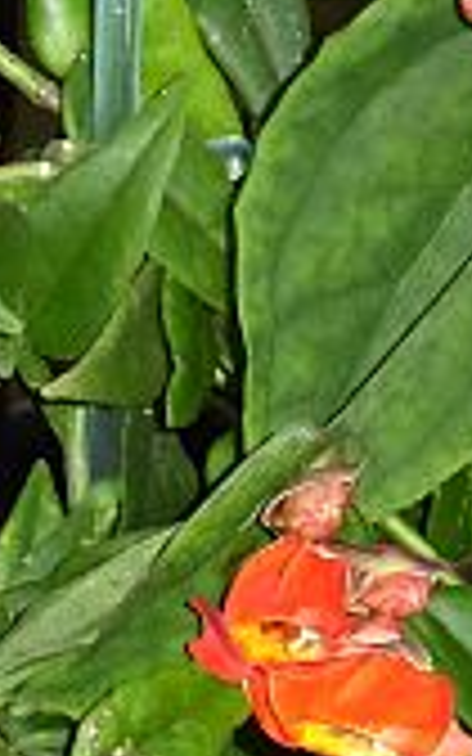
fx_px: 12493
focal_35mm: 607
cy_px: 428
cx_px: 99
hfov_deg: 2.2
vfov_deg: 3.5
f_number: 5.3
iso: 800
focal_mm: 24.2
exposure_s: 1/40
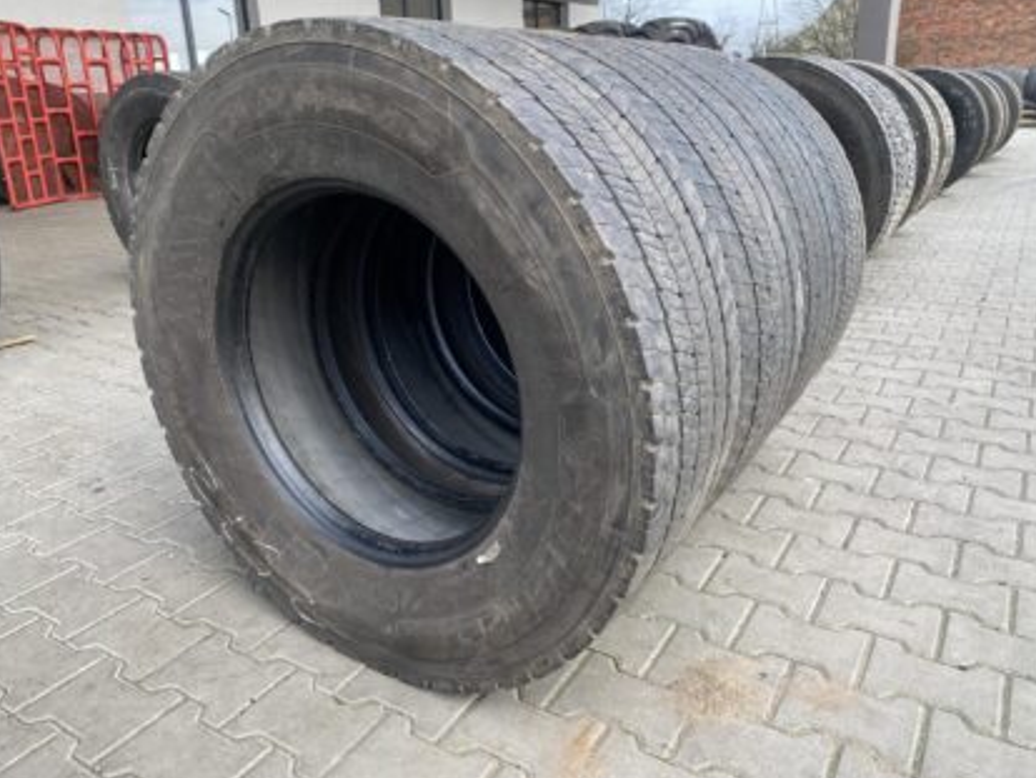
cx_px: 515
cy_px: 381
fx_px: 809
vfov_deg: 51.4
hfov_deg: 65.3
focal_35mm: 27
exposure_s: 1/226
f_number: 1.8
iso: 32
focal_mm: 4.25
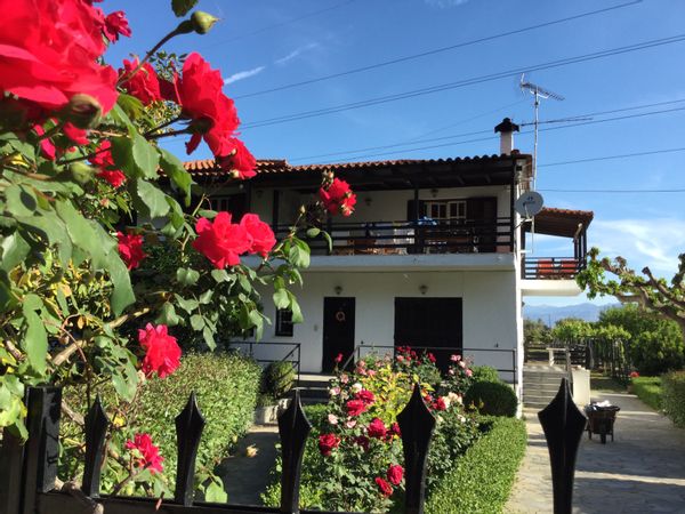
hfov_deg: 58.4
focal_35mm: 31
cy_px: 257
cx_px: 342
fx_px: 613
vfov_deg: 45.4
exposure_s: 1/562
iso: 25
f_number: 2.4
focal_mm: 3.3
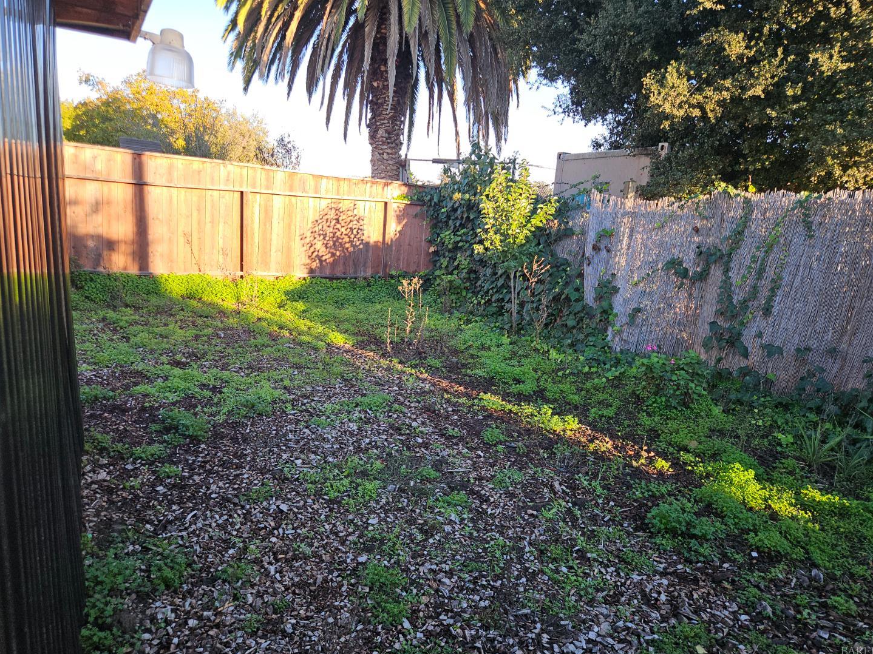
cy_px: 332
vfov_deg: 56.8
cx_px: 435
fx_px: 605
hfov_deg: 71.6
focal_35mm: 24
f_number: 1.8
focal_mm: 5.4
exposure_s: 1/176
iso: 25
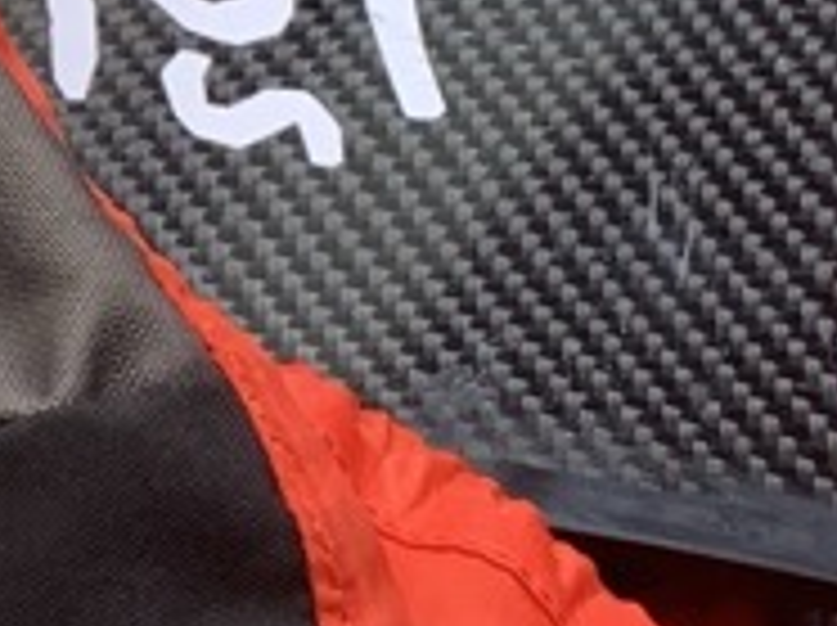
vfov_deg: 8.3
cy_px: 315
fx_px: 4323
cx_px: -198
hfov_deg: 10.8
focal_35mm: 179
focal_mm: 4.25
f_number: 1.8
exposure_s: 1/79
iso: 100
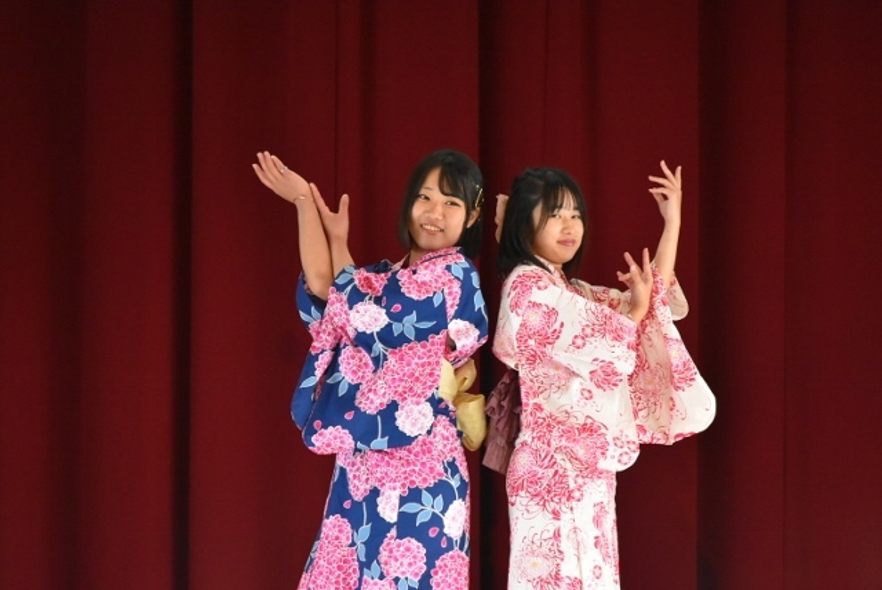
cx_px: 441
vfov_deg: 3.8
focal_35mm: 360
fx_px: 8828
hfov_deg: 5.7
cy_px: 295
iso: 3200
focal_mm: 240
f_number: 5.3
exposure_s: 1/200
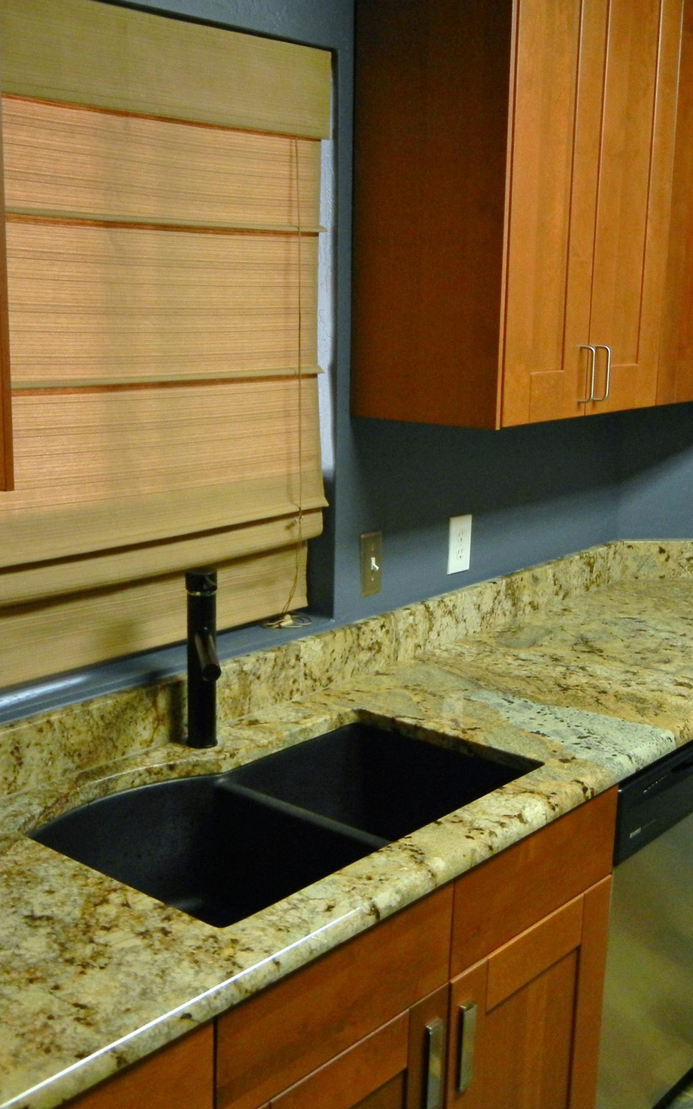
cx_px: 329
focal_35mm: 43
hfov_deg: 29.9
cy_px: 558
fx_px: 1299
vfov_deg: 46.2
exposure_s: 1/22.4
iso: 400
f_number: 3.5
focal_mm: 5.4
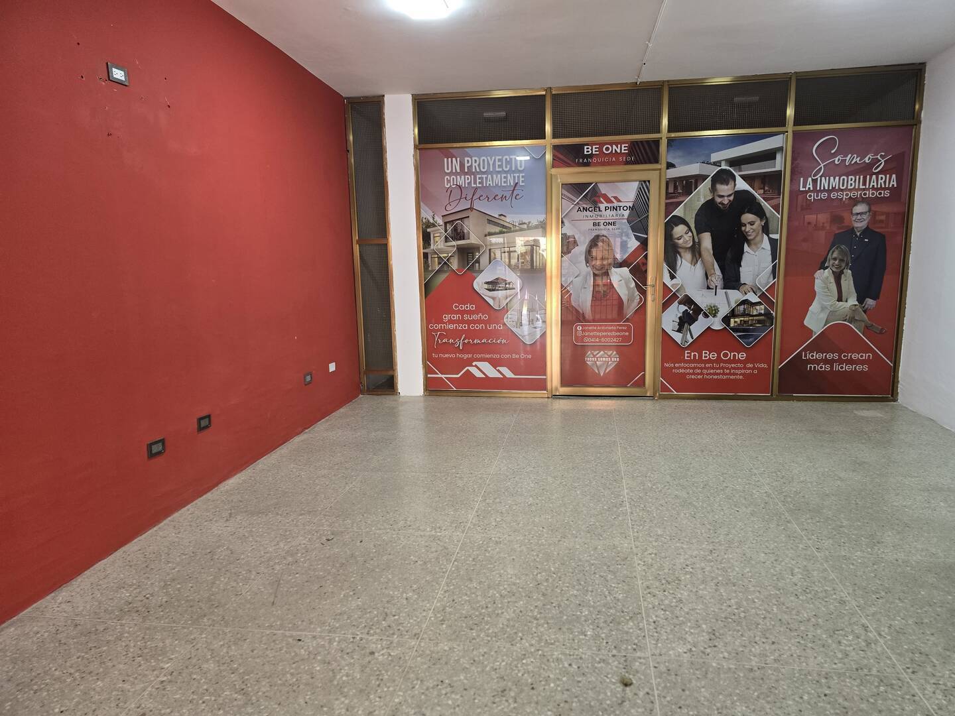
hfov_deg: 73.9
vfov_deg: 58.9
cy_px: 358
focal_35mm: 23
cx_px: 478
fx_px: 635
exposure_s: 1/120
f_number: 1.7
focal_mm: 6.3
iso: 200
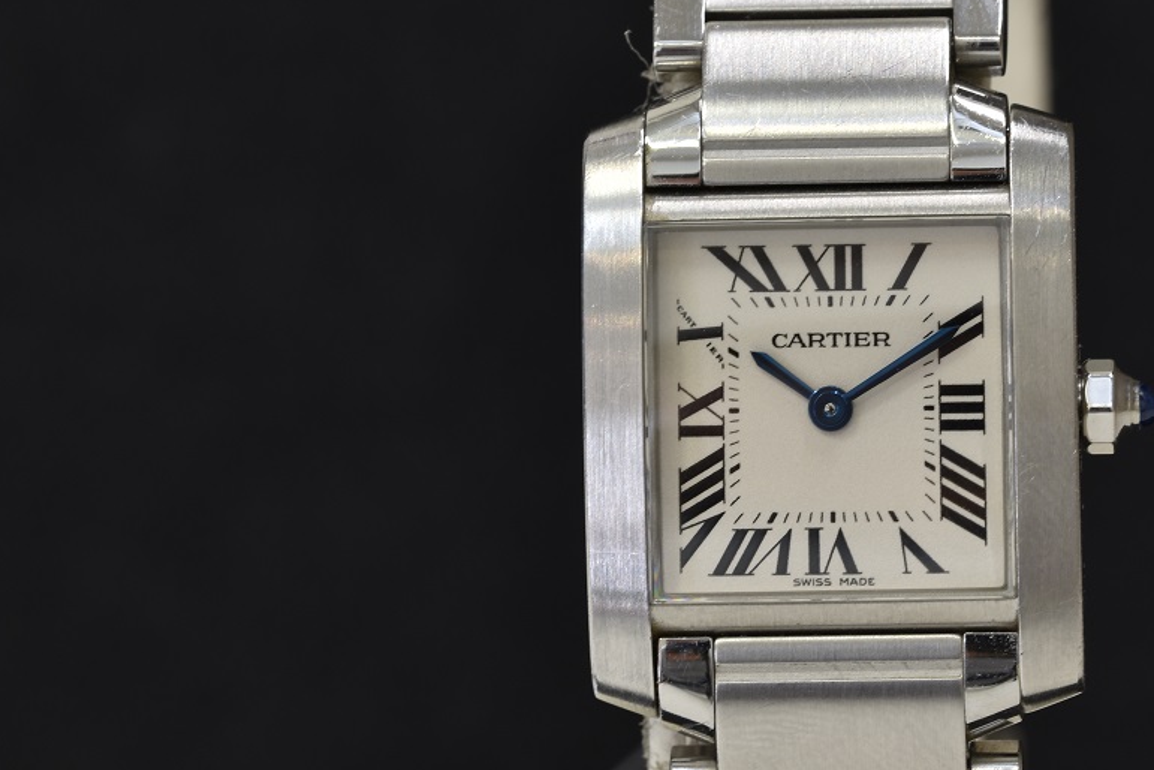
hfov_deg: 9.8
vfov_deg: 6.5
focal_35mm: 210
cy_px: 328
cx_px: 784
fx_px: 6731
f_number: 13
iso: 100
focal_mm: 90
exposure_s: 1/3
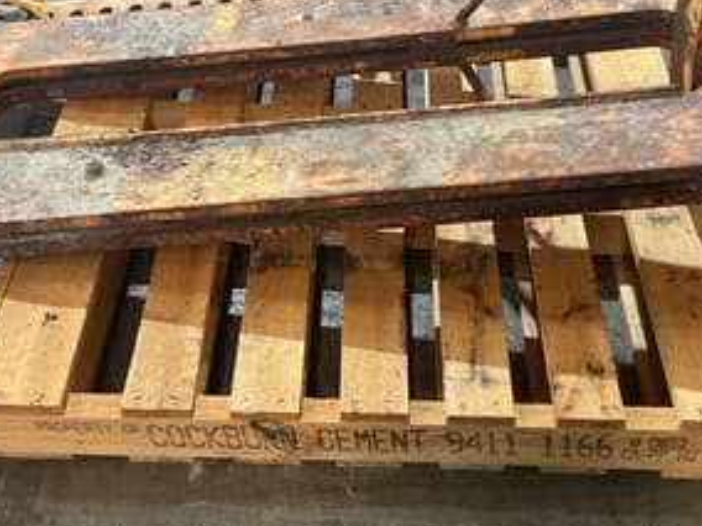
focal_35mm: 51
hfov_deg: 37.5
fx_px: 1034
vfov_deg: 28.5
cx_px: 388
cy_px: 216
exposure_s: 1/60
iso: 200
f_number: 1.8
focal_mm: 3
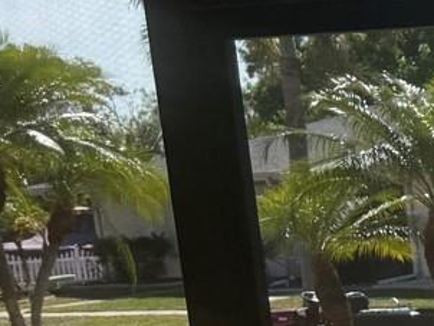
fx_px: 1594
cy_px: 447
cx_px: 1128
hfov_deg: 11.8
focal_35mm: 127
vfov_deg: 11.3
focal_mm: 6.76
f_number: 1.78
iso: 80
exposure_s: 1/2959
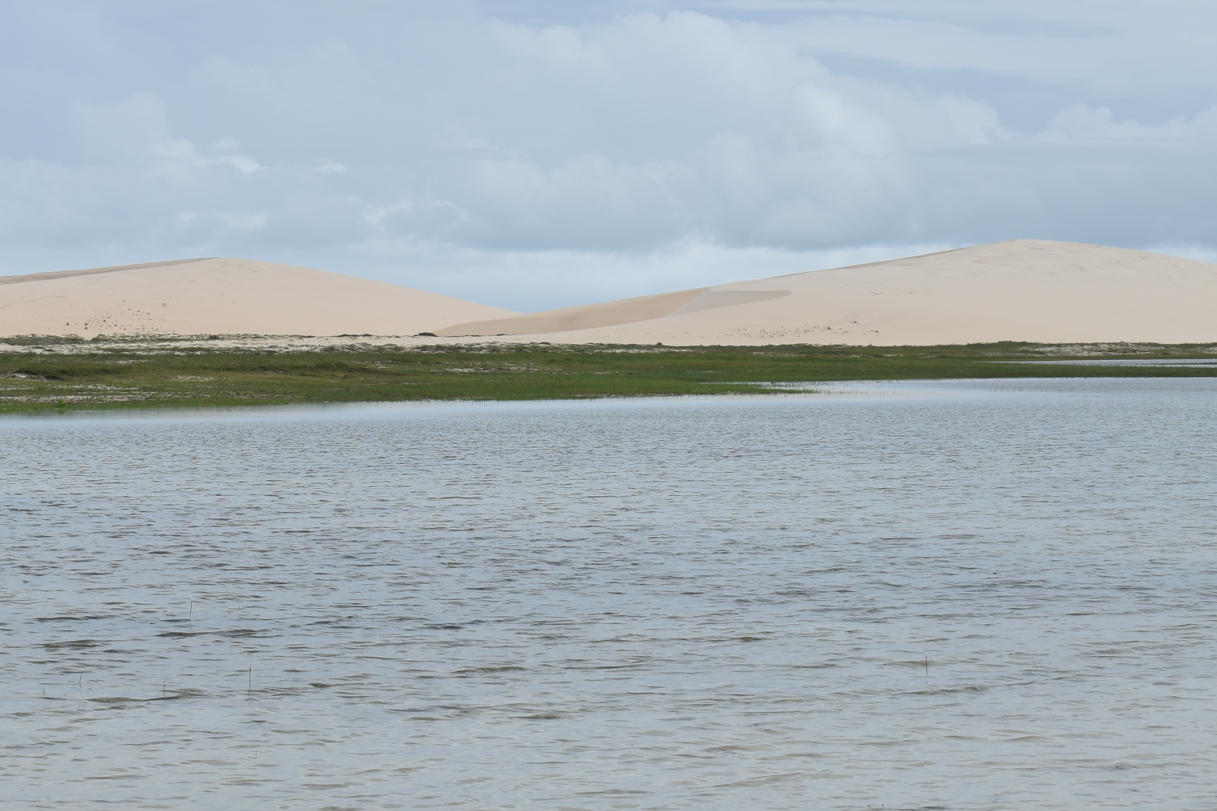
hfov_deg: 17.5
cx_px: 494
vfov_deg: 11.7
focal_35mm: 117
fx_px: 3955
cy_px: 486
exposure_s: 1/500
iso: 100
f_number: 9
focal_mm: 40
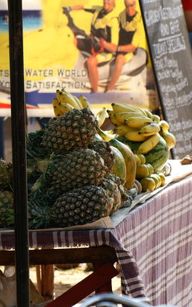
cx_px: 15
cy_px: 153
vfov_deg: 5.7
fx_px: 3101
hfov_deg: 3.5
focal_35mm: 370
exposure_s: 1/200
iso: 200
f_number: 8
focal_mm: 160
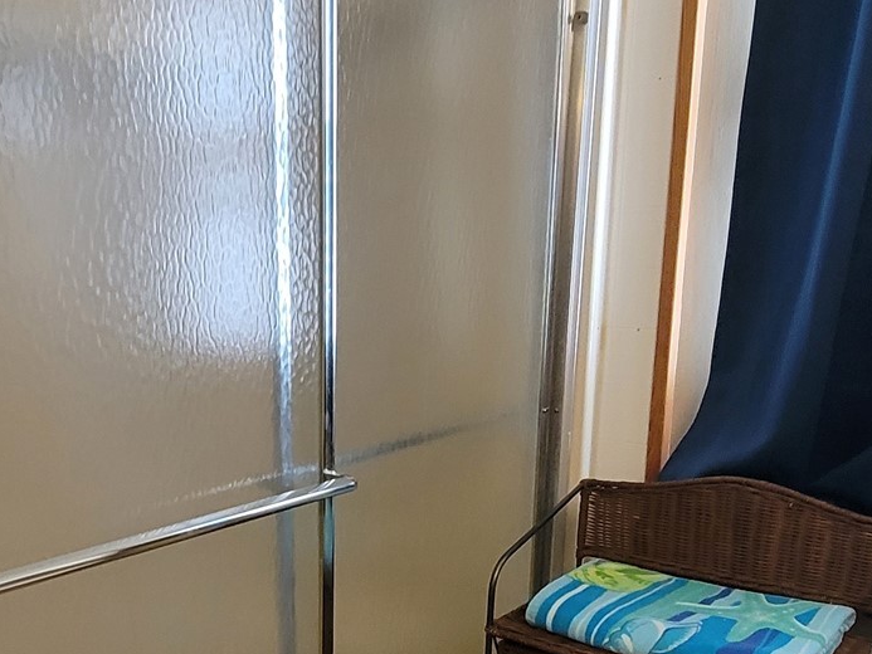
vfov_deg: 38.5
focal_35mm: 36
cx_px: 196
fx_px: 907
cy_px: 502
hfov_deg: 48.9
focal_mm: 2.2
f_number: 2.2
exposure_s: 1/60
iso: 250
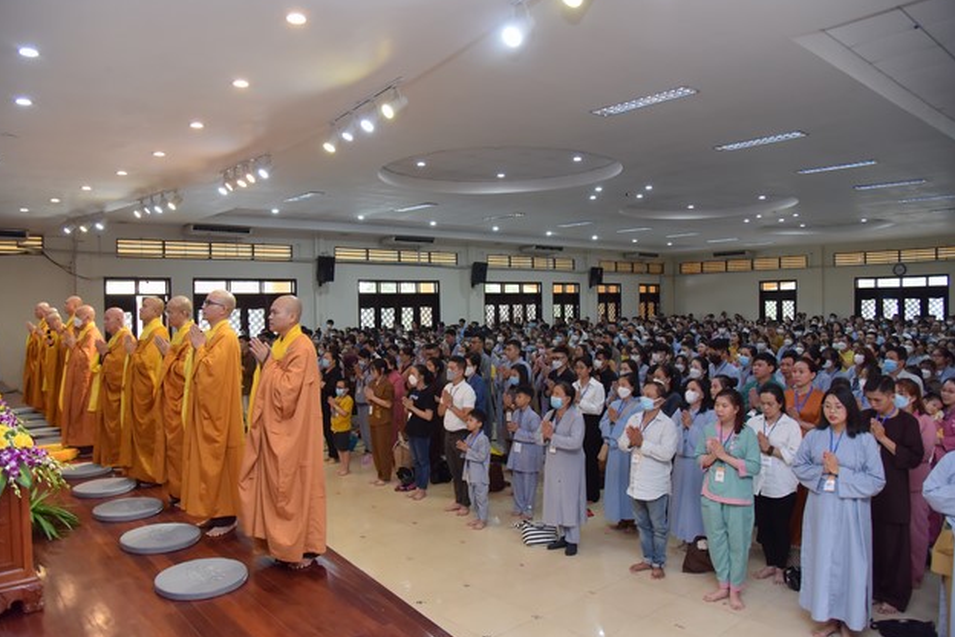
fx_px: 663
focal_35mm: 25
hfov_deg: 71.5
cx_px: 465
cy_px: 312
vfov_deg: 51.3
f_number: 4.5
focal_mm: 24
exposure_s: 1/125
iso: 1250
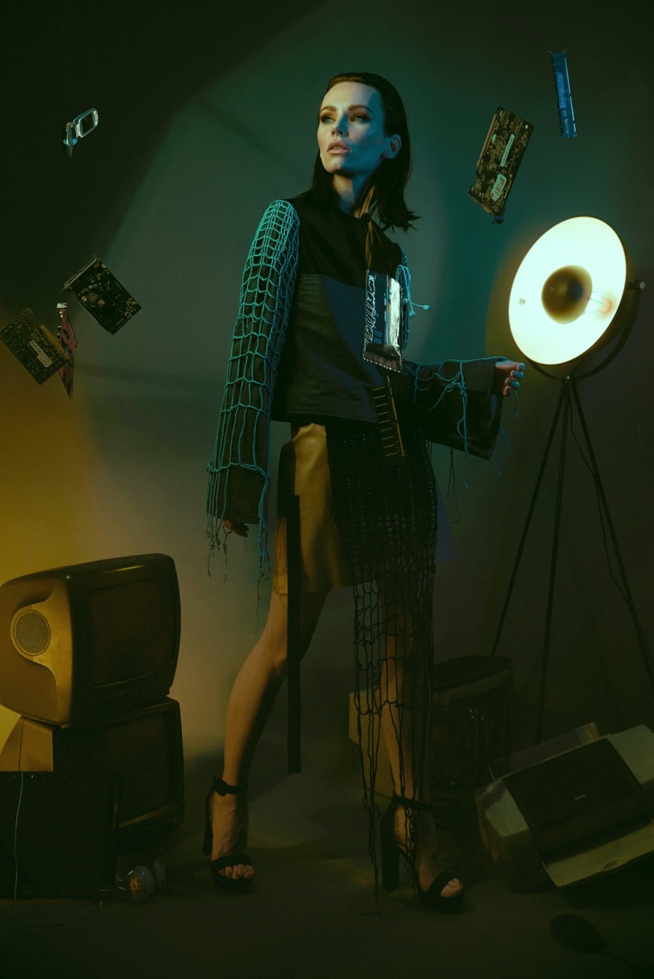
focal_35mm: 35
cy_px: 490
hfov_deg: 37.9
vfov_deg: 54.4
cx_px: 327
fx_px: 953
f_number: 4
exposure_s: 1/160
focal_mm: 35
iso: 1250
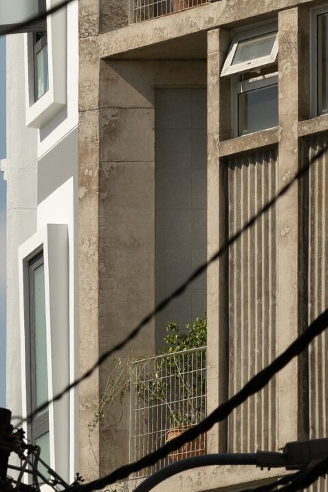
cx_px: 416
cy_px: 149
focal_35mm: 354
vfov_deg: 5.8
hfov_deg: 3.9
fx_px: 4840
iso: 200
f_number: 8
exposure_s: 1/1000
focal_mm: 99
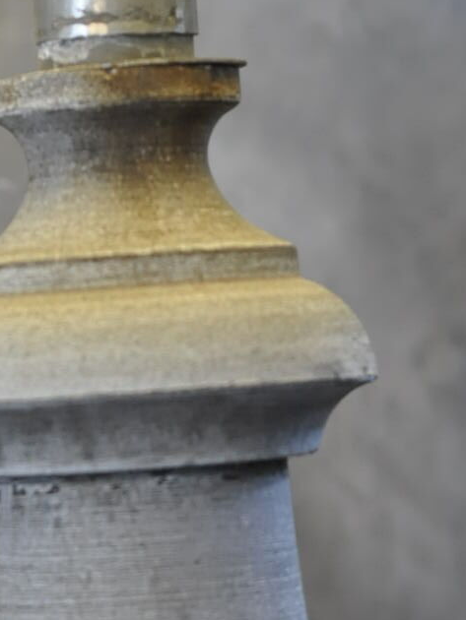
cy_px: -321
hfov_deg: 7.6
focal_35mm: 196
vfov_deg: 9.8
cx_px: 20
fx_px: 3516
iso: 800
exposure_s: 1/60
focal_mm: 40
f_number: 4
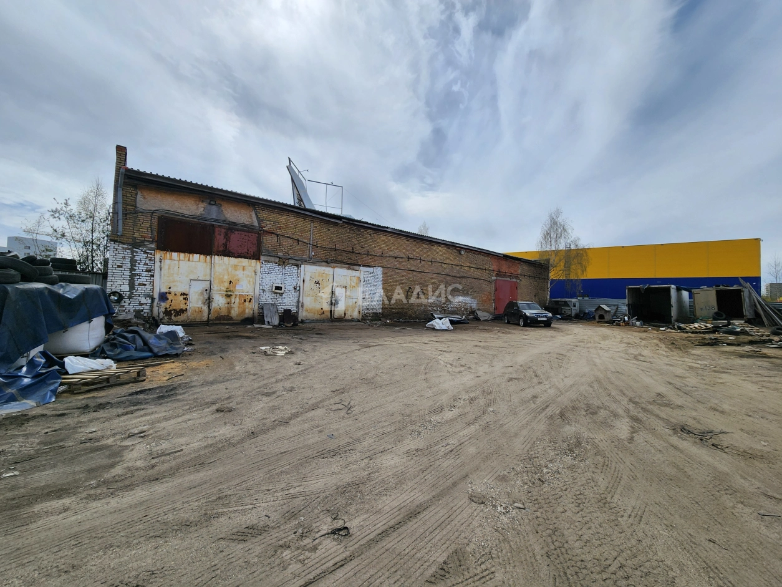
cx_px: 391
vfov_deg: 89.9
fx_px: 294
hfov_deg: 106.2
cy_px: 294
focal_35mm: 13
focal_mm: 2.2
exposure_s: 1/4554
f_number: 2.2
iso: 50
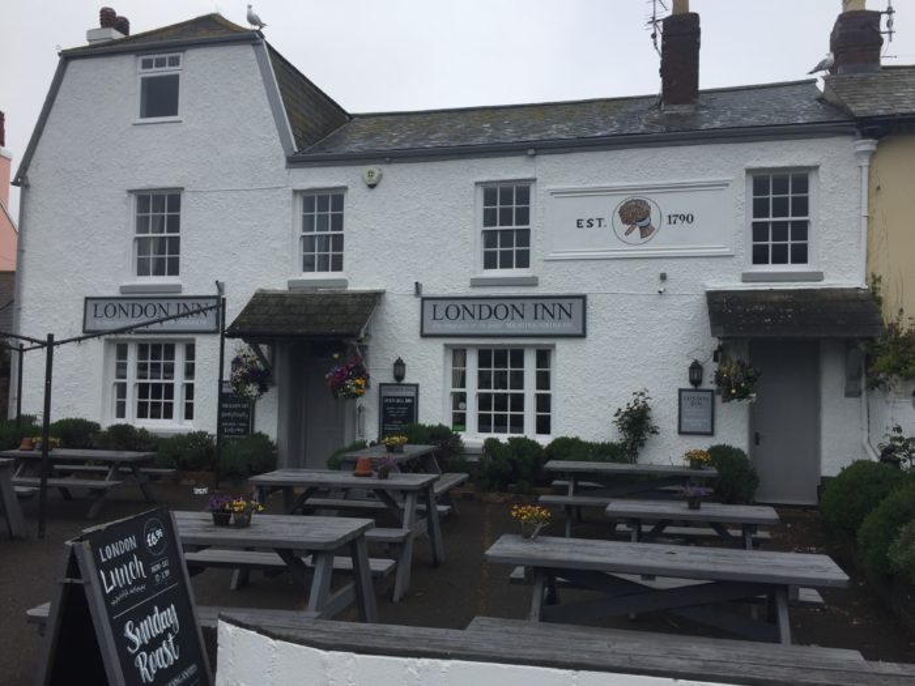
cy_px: 343
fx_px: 767
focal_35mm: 29
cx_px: 458
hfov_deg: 61.7
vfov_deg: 48.2
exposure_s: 1/1980
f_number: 2.2
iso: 32
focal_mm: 4.15
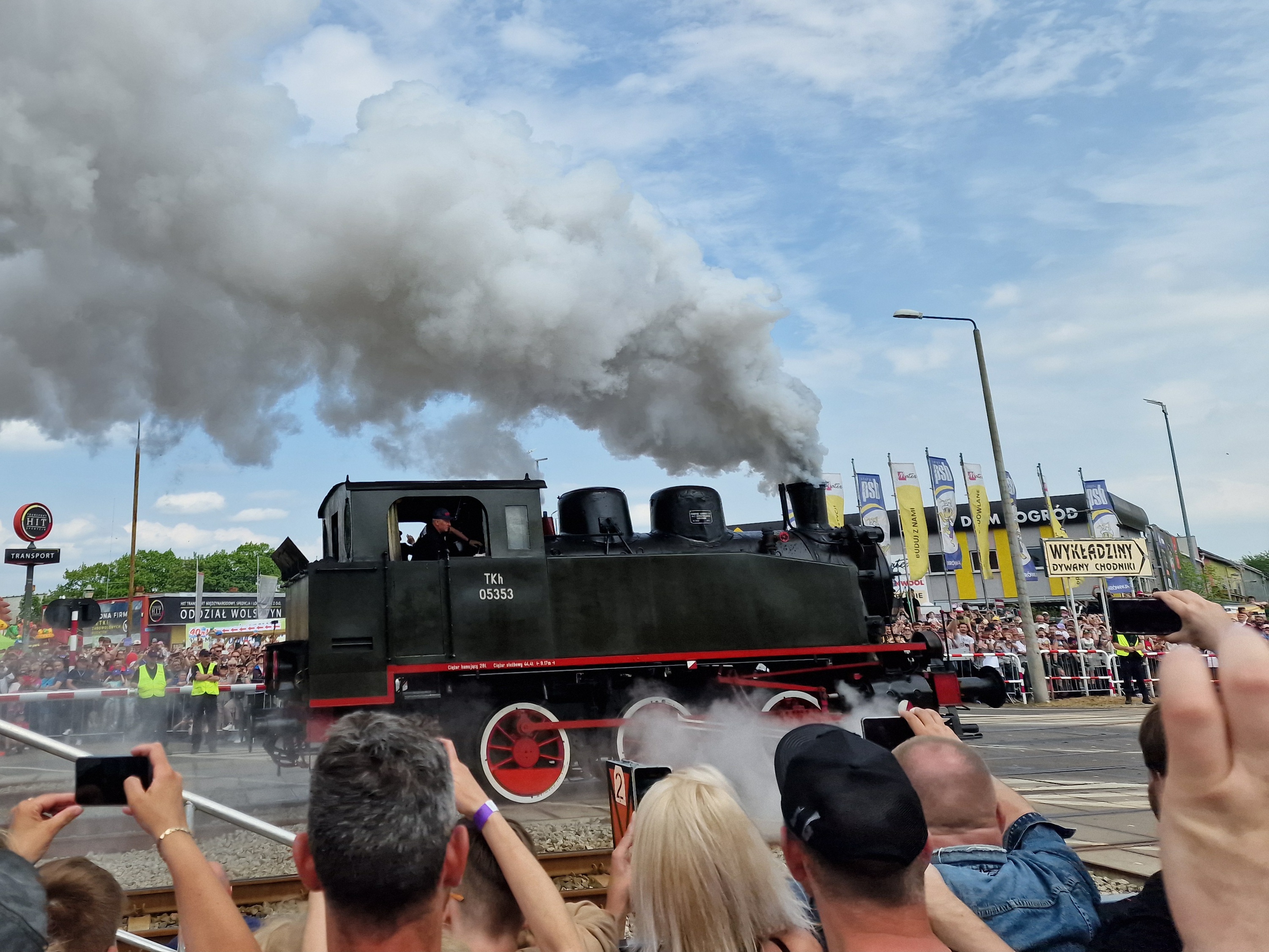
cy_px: 476
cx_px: 634
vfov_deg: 58.9
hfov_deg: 73.9
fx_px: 843
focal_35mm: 23
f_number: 1.8
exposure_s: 1/1667
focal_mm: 6.4
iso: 50
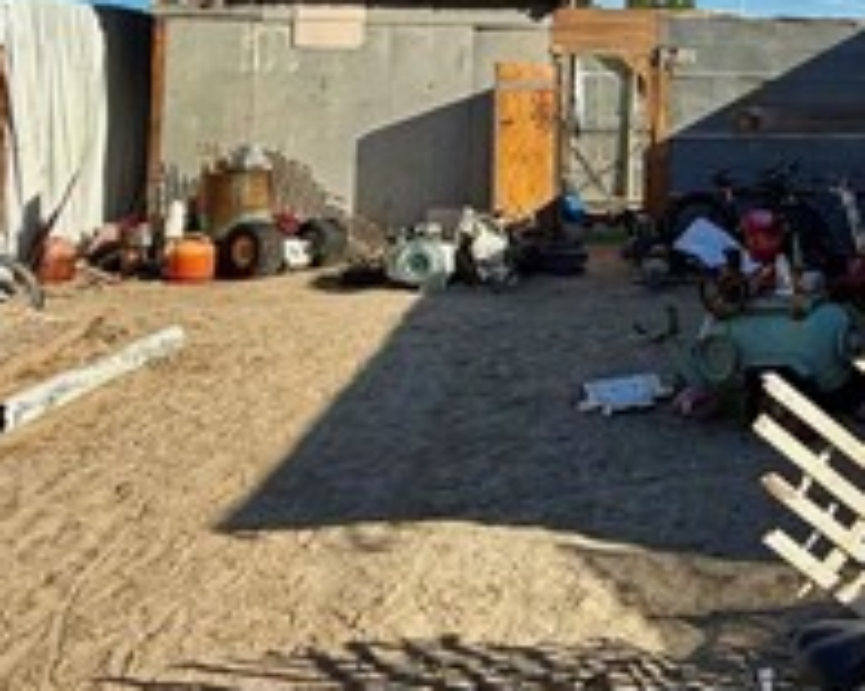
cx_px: 910
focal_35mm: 45
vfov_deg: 31.5
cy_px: 45
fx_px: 1151
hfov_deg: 36.1
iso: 50
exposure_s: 1/1431
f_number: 2.2
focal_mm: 2.22
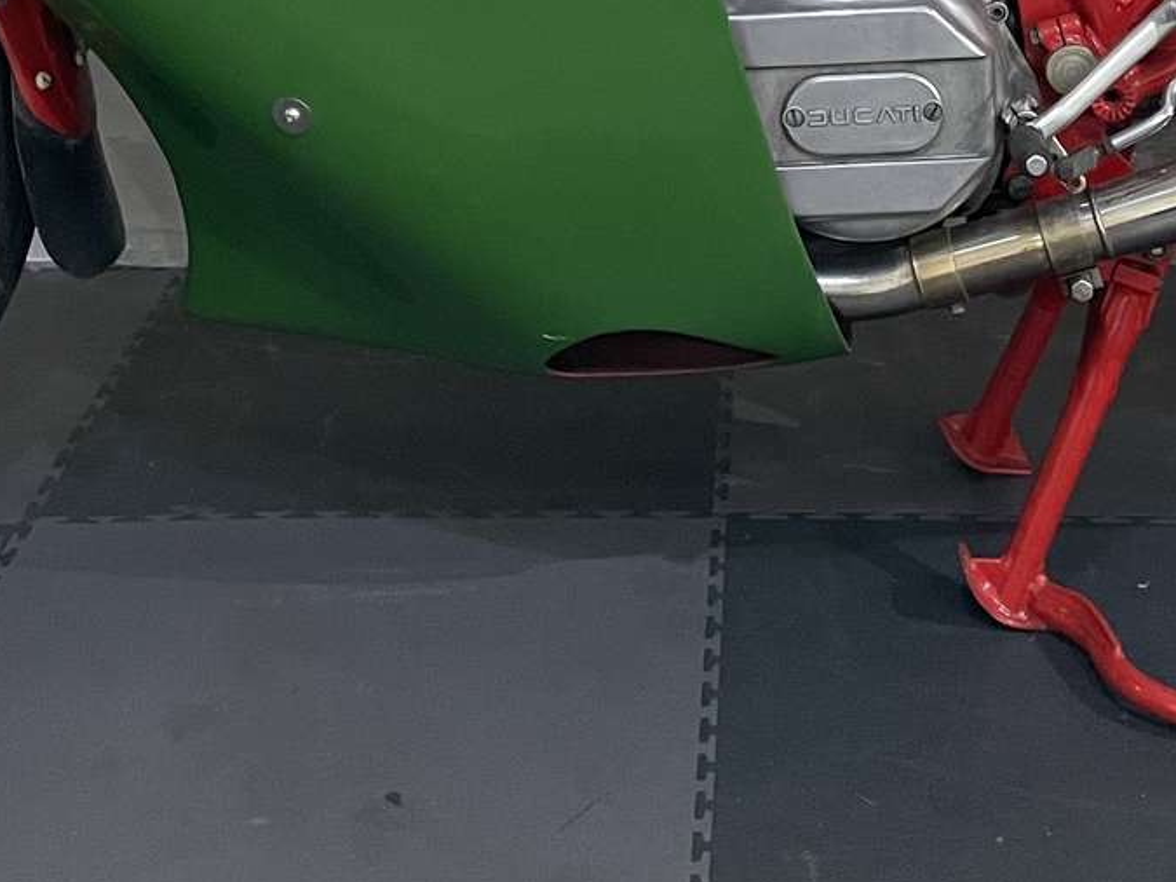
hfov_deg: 25.3
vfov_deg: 17.8
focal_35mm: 77
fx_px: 2615
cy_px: -282
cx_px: 746
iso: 500
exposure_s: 1/50
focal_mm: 4.2
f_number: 1.6
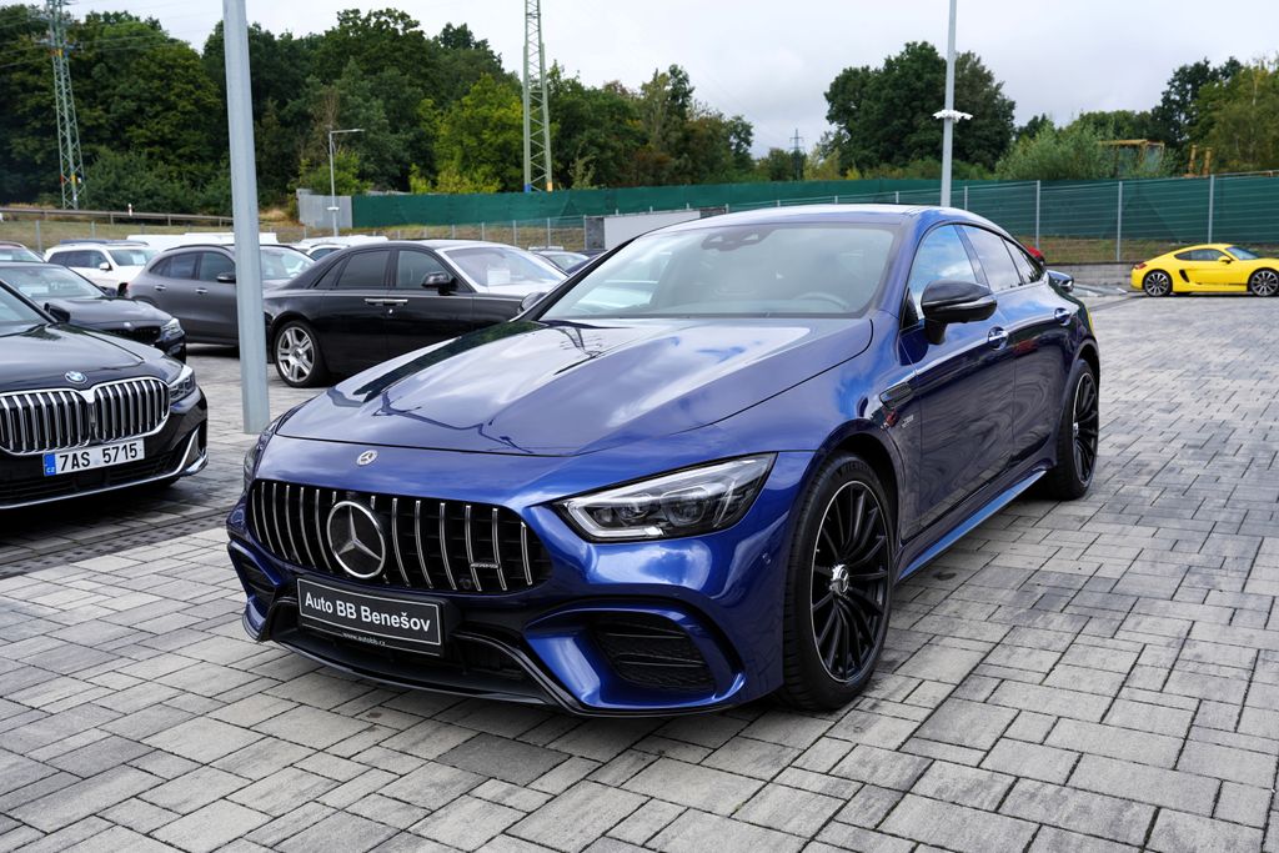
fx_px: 1101
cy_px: 426
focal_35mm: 31
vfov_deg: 42.3
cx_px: 640
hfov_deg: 60.3
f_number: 6.3
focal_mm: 31
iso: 100
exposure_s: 1/200
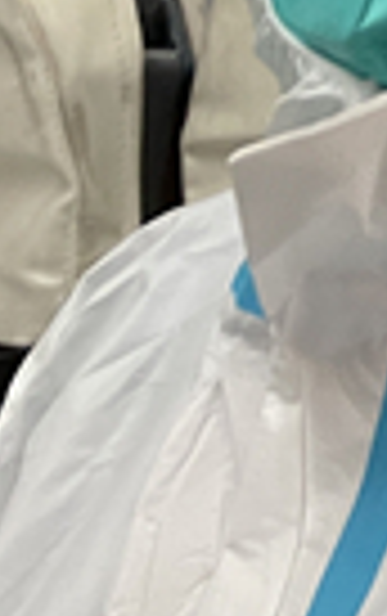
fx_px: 2372
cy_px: -492
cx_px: 1557
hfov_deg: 7.0
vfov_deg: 13.3
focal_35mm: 141
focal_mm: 4.2
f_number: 1.6
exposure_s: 1/61
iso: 125
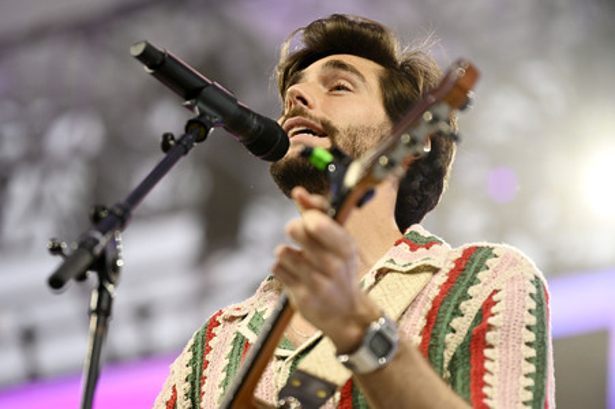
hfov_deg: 10.3
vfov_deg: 6.9
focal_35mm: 200
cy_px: 204
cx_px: 308
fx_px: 3414
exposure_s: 1/2000
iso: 2000
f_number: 3.5
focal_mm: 200
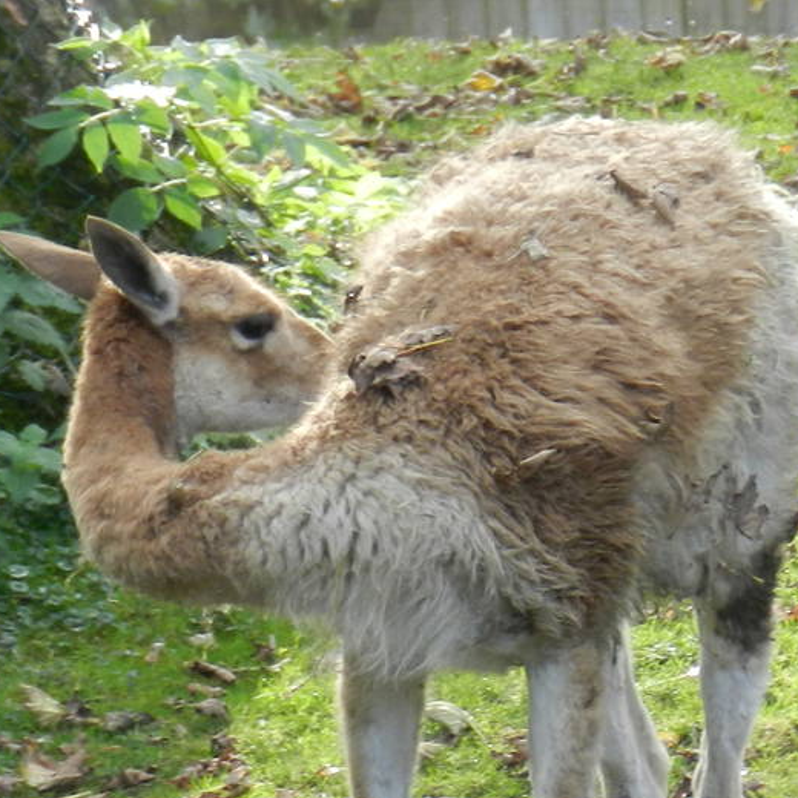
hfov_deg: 2.5
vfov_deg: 2.5
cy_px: 539
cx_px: 643
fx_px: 18648
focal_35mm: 715
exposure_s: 1/60
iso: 160
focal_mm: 46.7
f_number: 5.2
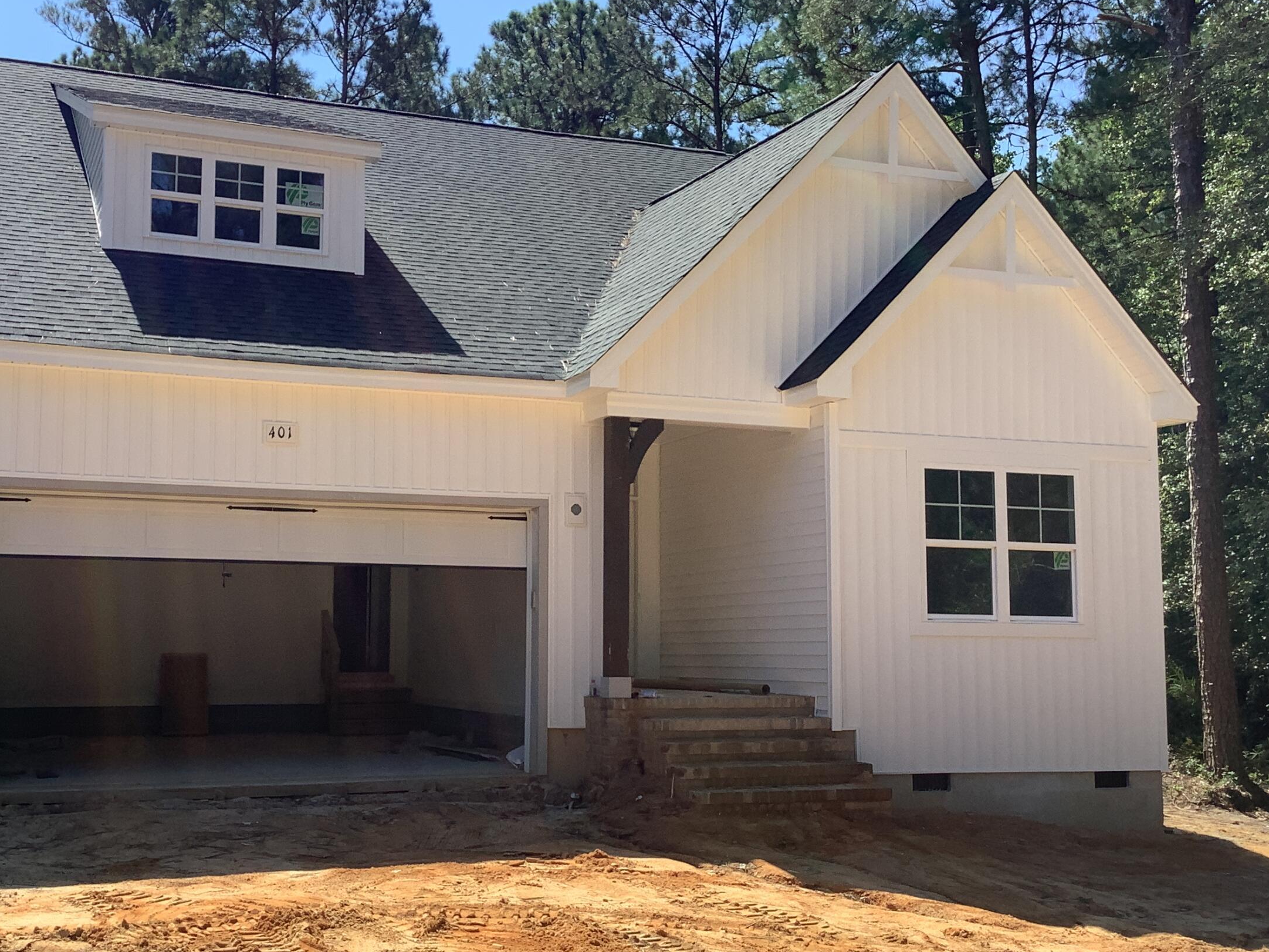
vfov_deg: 33.6
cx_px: 542
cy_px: 504
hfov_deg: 43.7
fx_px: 1576
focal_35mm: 43
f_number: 2.4
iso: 25
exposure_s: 1/970
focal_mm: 3.3
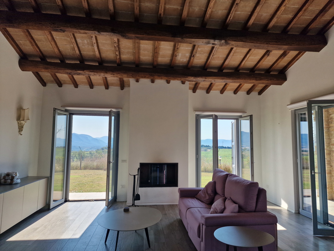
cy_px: 126
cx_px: 167
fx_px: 222
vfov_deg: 58.9
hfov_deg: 73.9
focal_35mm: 23
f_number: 1.8
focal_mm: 6.4
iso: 50
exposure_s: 1/319
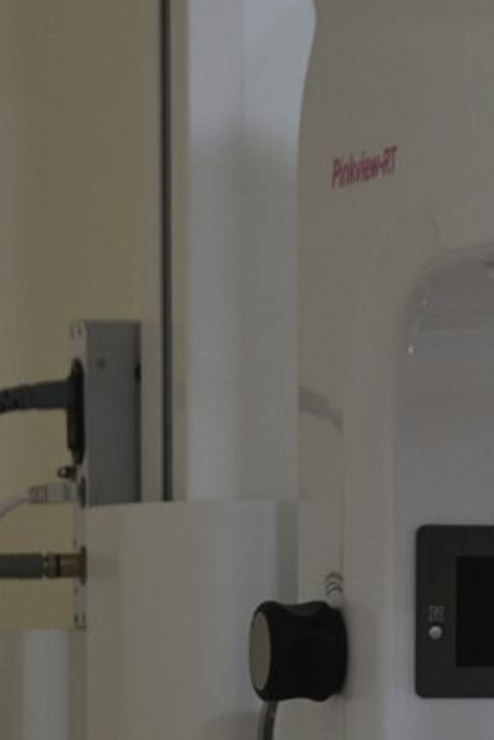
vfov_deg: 9.2
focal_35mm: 222
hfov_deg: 6.2
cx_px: 473
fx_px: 4573
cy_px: 473
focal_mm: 55
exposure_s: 1/100
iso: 400
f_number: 5
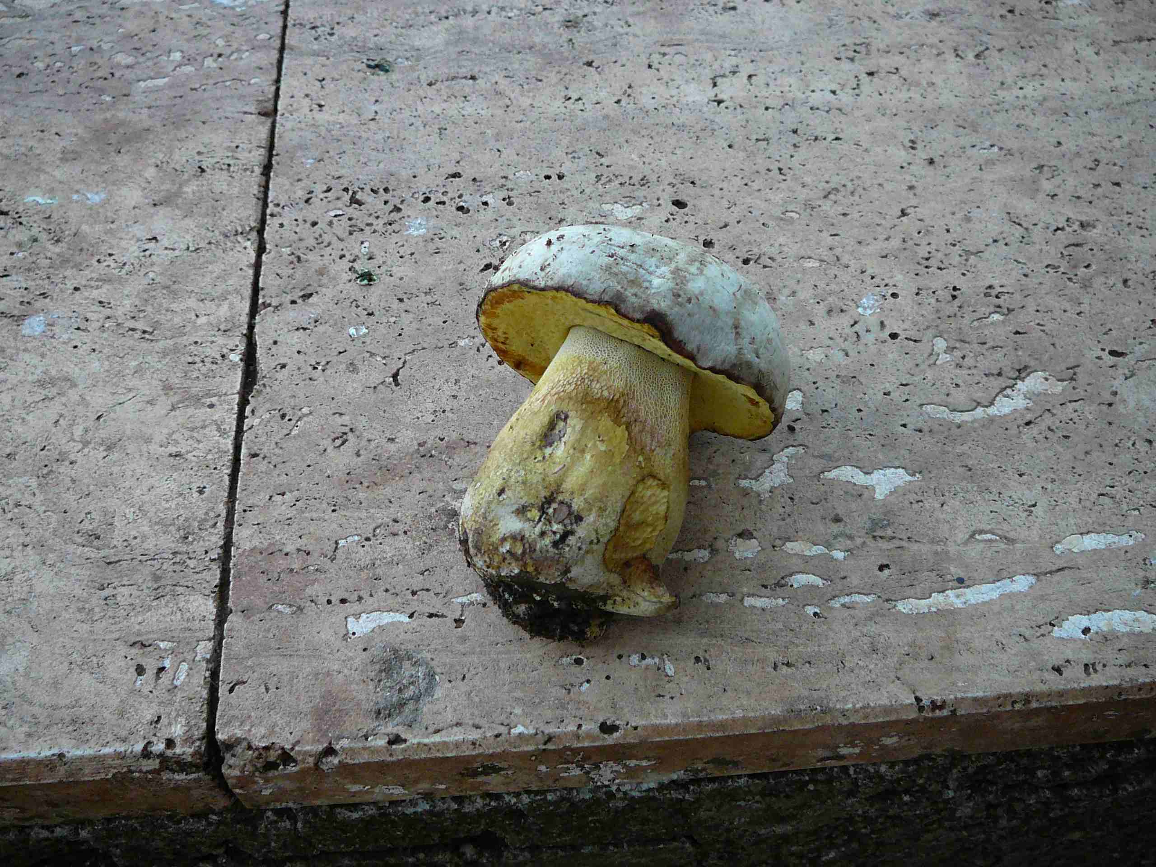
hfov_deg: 52.6
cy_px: 434
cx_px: 578
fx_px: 1169
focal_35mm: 35
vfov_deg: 40.7
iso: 200
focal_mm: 5.2
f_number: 2.8
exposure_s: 1/250
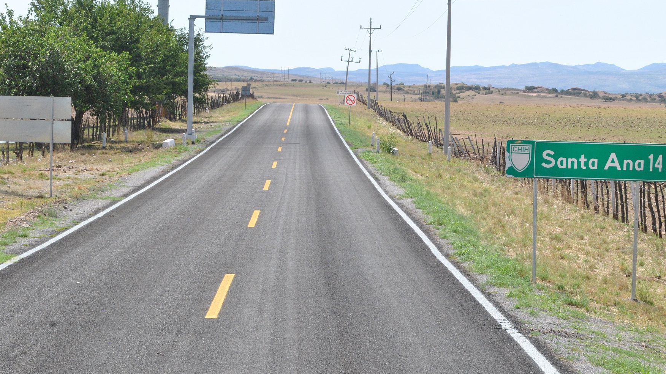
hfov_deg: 22.3
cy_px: 184
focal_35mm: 96
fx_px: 1688
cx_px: 329
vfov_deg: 12.7
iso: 800
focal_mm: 55
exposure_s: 1/500
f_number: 11
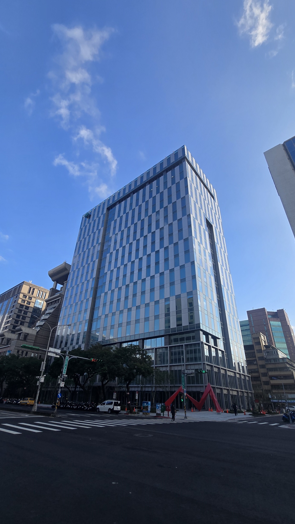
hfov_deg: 70.5
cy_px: 268
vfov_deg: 103.0
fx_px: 209
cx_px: 145
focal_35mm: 15
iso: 50
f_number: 2.2
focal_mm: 2.2
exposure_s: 1/1030
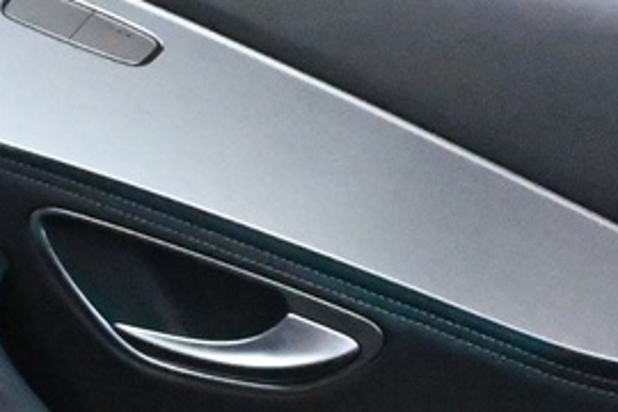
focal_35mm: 144
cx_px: -1019
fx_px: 2472
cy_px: 856
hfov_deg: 11.1
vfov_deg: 8.9
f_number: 6.3
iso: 11400
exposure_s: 1/25
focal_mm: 16
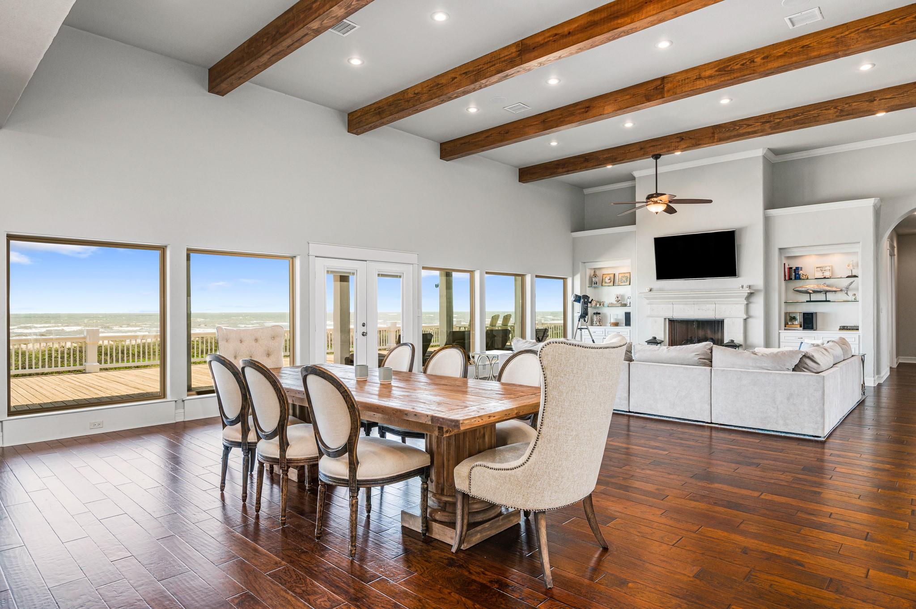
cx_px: 458
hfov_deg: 84.0
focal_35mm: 20
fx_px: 509
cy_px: 304
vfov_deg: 61.9
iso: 640
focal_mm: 20
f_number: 8
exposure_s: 1/15
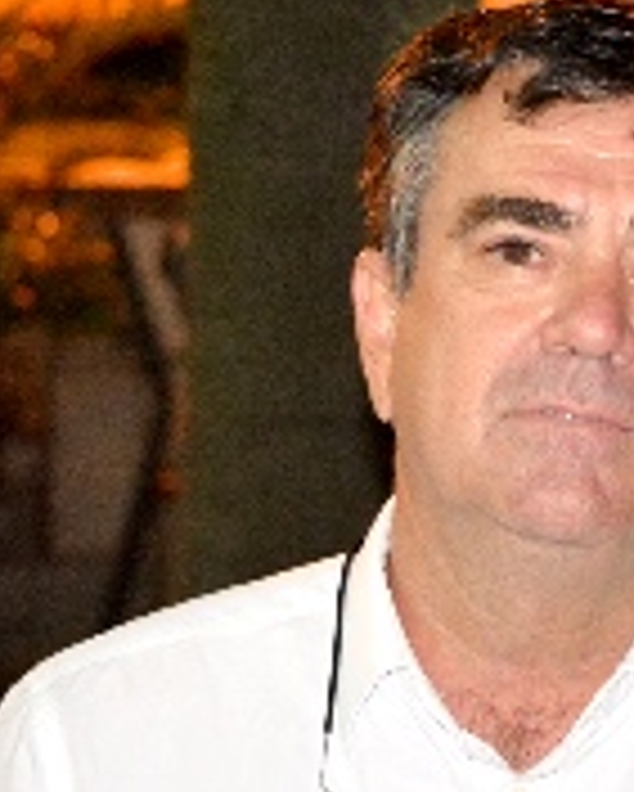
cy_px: 472
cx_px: 1088
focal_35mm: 228
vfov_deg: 8.5
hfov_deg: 6.6
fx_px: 5352
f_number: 4.5
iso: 3200
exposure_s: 1/60
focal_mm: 55
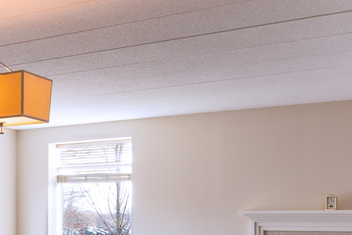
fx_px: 595
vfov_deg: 21.8
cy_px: 217
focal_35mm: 61
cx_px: 15
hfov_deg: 31.0
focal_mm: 11
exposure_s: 1/8
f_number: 8
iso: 125
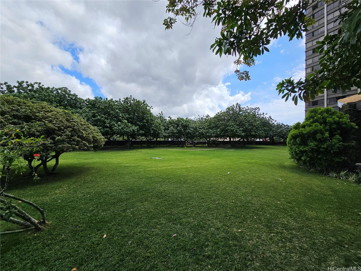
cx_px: 180
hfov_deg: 106.2
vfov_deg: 89.9
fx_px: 136
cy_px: 136
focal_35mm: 13
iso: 50
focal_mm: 2.2
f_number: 2.2
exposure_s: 1/2094
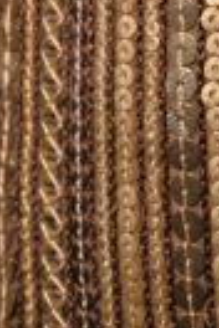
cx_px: 372
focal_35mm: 254
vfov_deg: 8.0
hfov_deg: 5.3
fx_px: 2318
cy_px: -61
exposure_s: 1/400
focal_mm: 50
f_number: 5.6
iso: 160
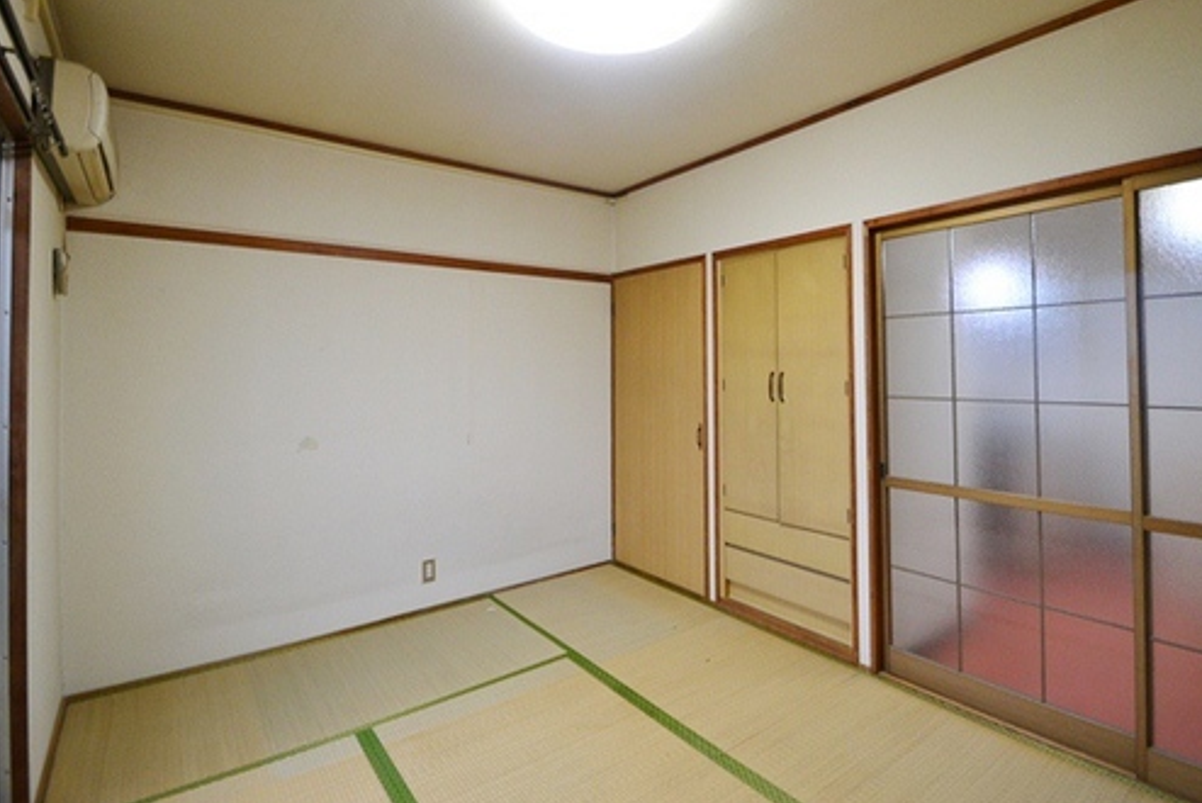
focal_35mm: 17
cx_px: 672
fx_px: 568
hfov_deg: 92.8
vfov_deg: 70.4
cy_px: 365
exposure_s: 1/60
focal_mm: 10
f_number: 3.5
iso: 1100
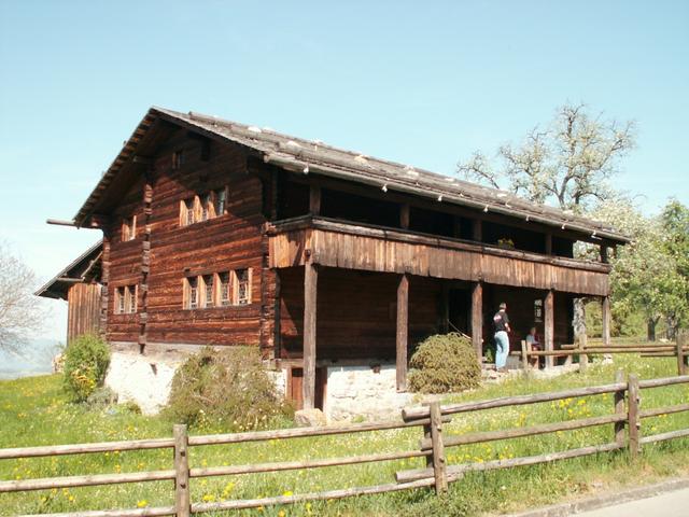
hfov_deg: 52.6
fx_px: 697
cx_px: 344
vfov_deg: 40.7
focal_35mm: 35
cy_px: 258
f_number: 3.2
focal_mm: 5.86
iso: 50
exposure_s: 1/320
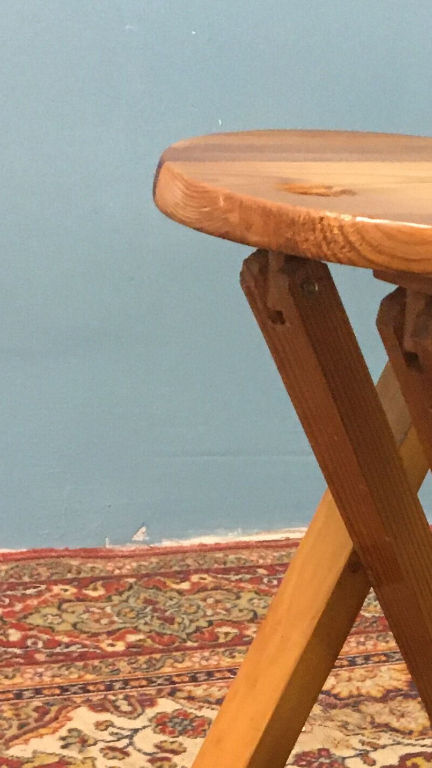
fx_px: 1812
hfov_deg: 13.2
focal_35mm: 89
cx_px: 521
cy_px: 782
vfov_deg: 22.9
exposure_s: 1/20
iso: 200
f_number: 2.2
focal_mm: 4.15
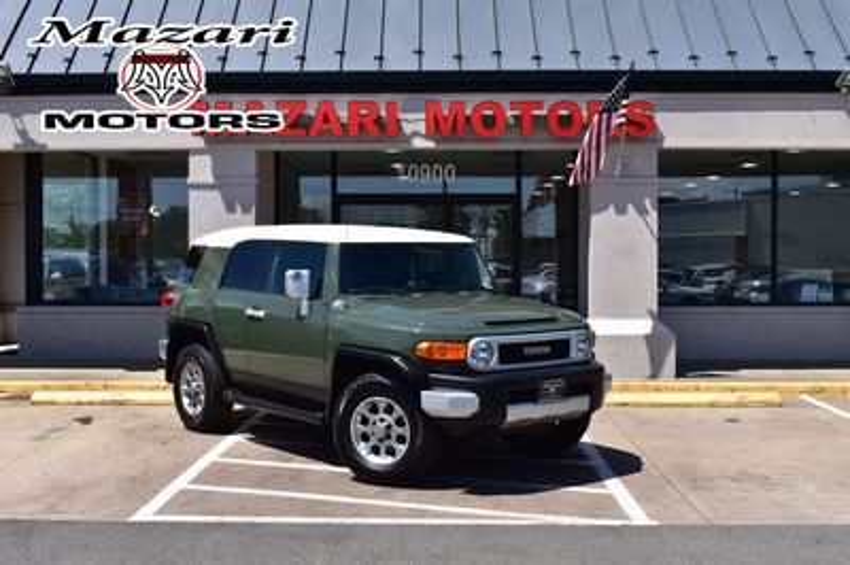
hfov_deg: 43.6
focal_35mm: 45
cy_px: 282
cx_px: 425
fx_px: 1062
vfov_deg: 29.8
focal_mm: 30
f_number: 11
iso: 320
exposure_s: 1/500
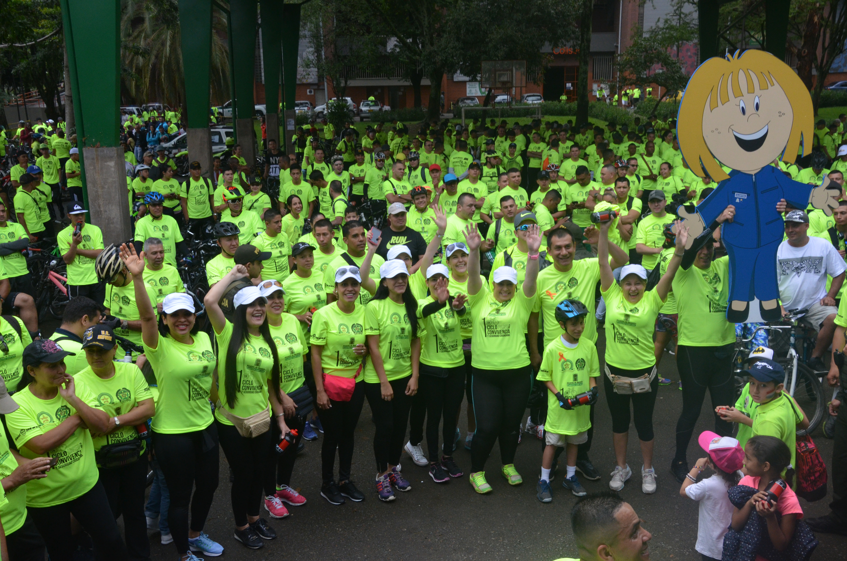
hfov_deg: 53.2
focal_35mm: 36
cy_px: 280
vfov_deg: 36.7
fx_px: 845
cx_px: 424
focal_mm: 24
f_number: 9
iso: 1000
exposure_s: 1/320
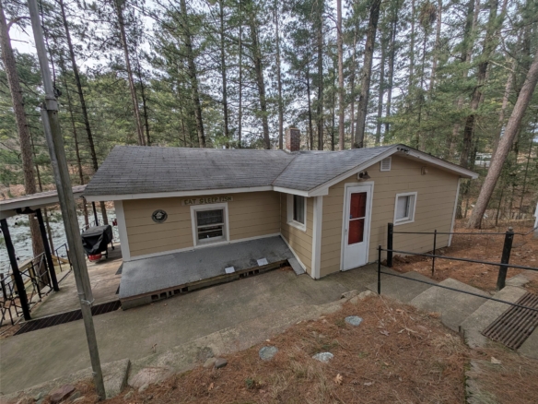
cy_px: 202
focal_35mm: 12
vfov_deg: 94.5
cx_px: 269
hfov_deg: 110.5
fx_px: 187
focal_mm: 2.23
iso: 38
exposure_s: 1/856
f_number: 1.95
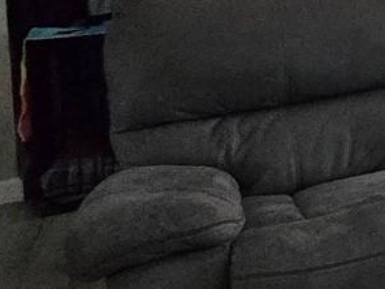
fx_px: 1001
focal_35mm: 90
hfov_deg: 13.4
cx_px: 1004
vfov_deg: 15.3
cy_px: -128
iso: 500
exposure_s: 1/60
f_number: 2.2
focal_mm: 1.7
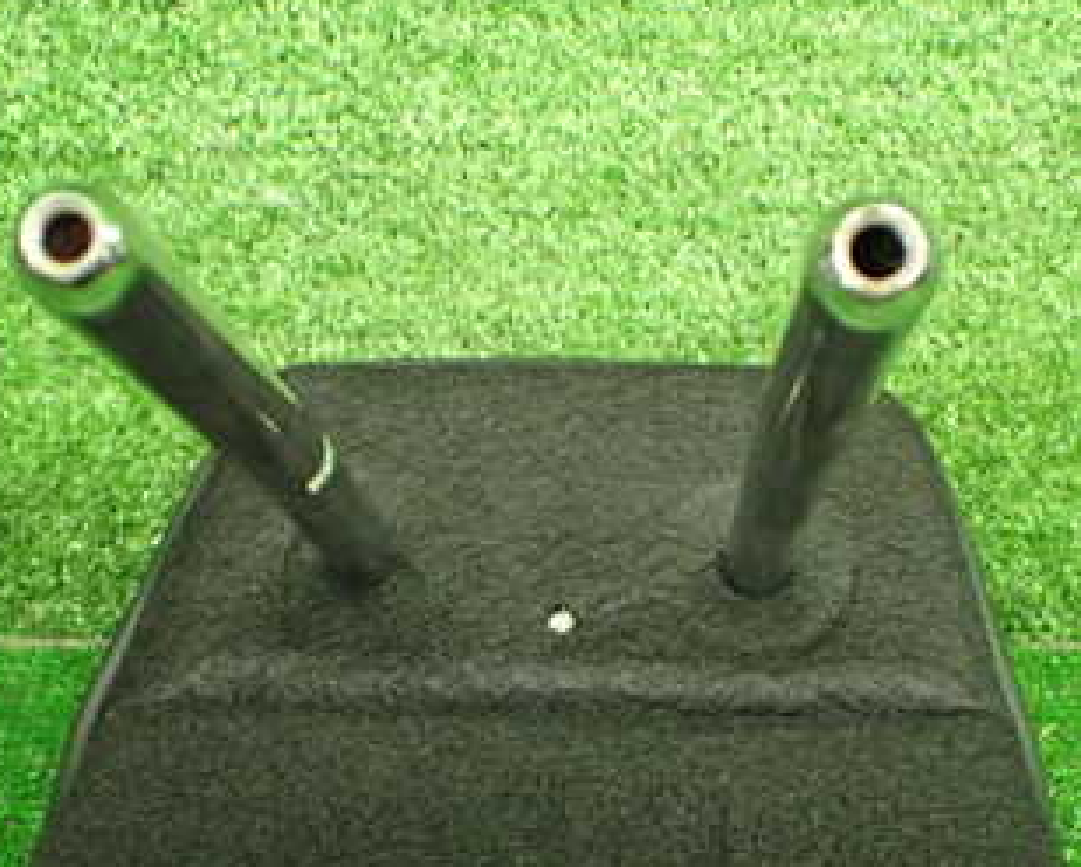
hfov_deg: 33.0
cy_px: 660
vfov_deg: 26.3
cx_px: 551
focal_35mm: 57
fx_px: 1825
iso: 800
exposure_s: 1/60
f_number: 2.3
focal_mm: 5.4
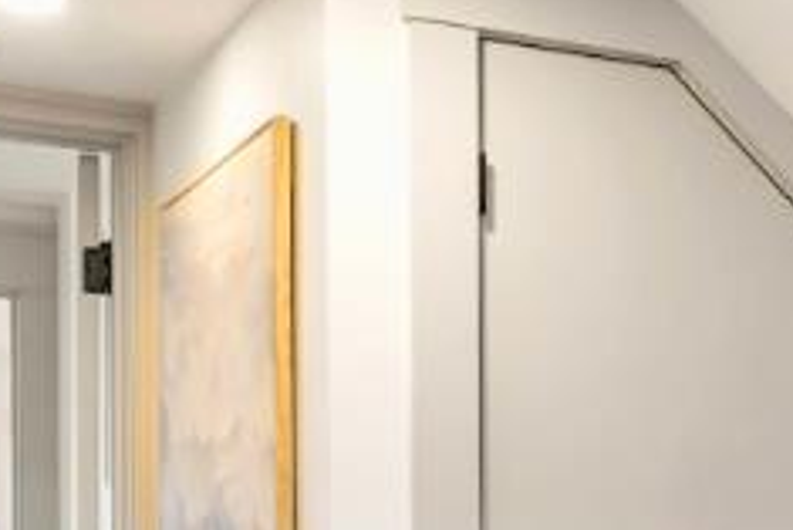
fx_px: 2248
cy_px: 584
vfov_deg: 13.2
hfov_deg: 15.9
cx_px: 1566
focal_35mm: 102
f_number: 16
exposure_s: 1
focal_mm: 16
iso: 320
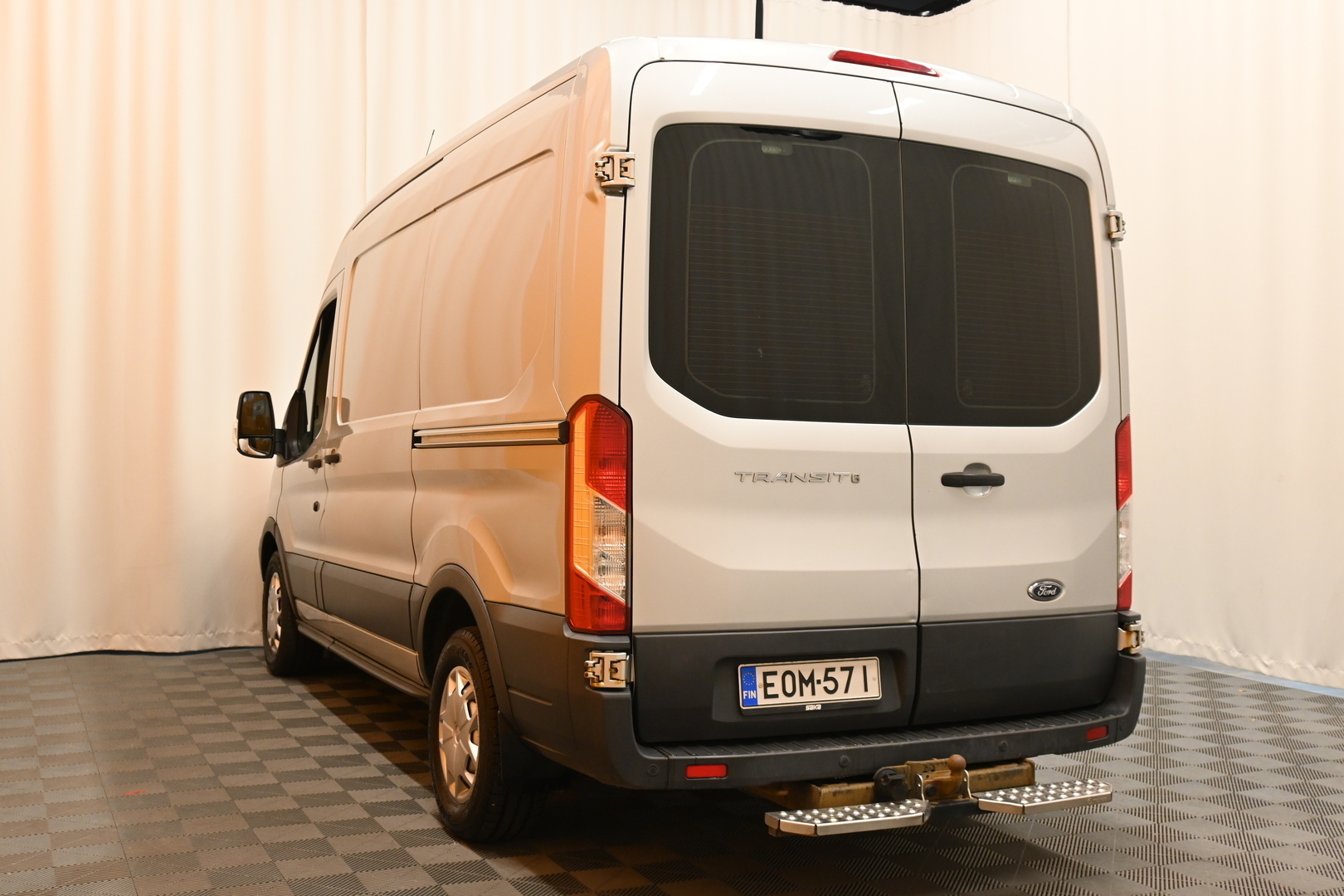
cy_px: 448
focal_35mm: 36
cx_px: 672
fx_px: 1344
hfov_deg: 53.1
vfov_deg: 36.9
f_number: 5.6
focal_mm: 24
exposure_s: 1/40
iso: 1000
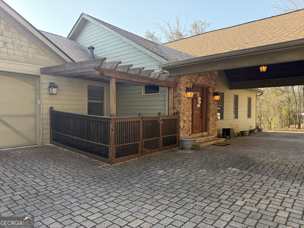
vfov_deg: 56.8
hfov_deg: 71.6
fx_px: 211
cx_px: 152
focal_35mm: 24
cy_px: 114
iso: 100
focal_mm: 6.76
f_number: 1.78
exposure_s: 1/555
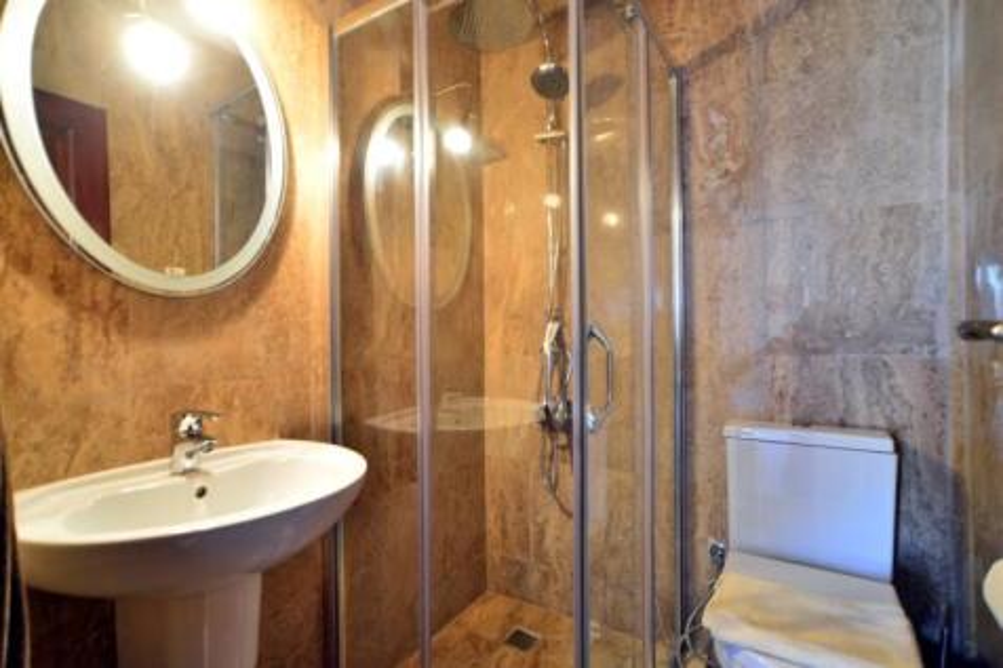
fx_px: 473
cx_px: 502
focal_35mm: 17
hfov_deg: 93.3
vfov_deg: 70.4
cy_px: 334
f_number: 5.3
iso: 640
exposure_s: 1/3
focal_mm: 17
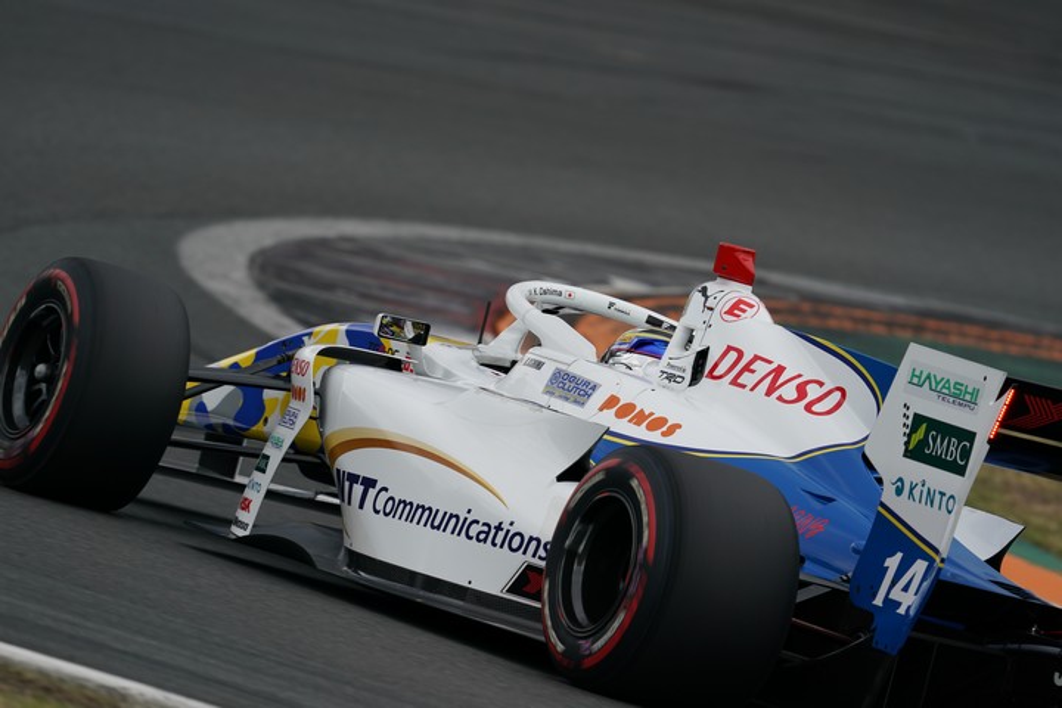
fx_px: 17699
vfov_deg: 2.3
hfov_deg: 3.4
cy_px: 354
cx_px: 531
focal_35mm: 600
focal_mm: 600
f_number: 7.1
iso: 200
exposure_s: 1/640
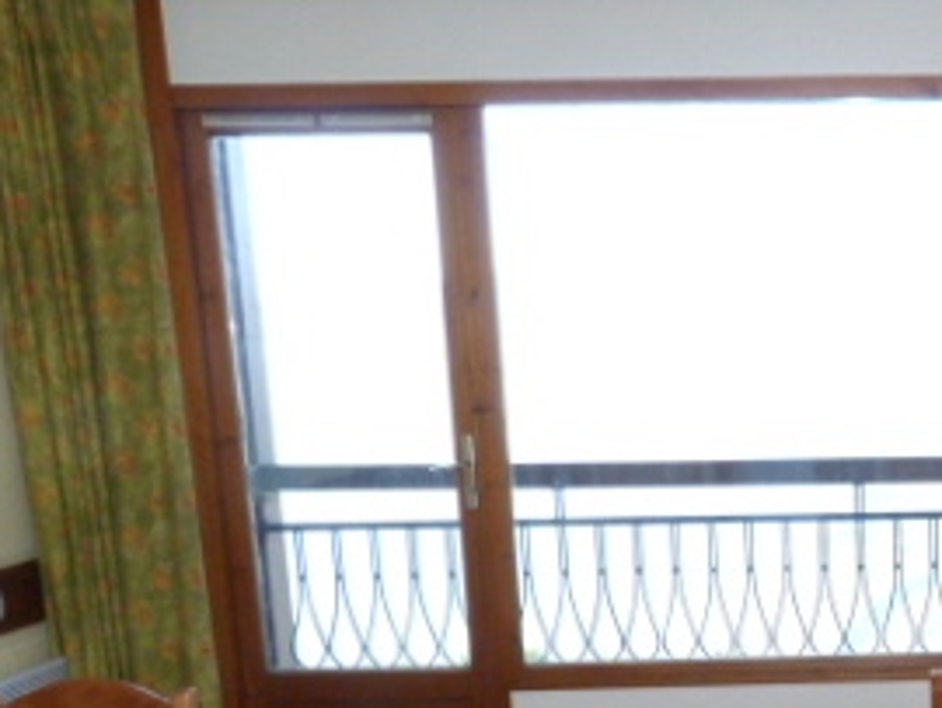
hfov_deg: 32.0
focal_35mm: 55
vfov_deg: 25.4
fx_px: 1498
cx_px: 961
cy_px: 694
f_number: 5
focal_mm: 4.5
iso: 200
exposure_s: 1/60
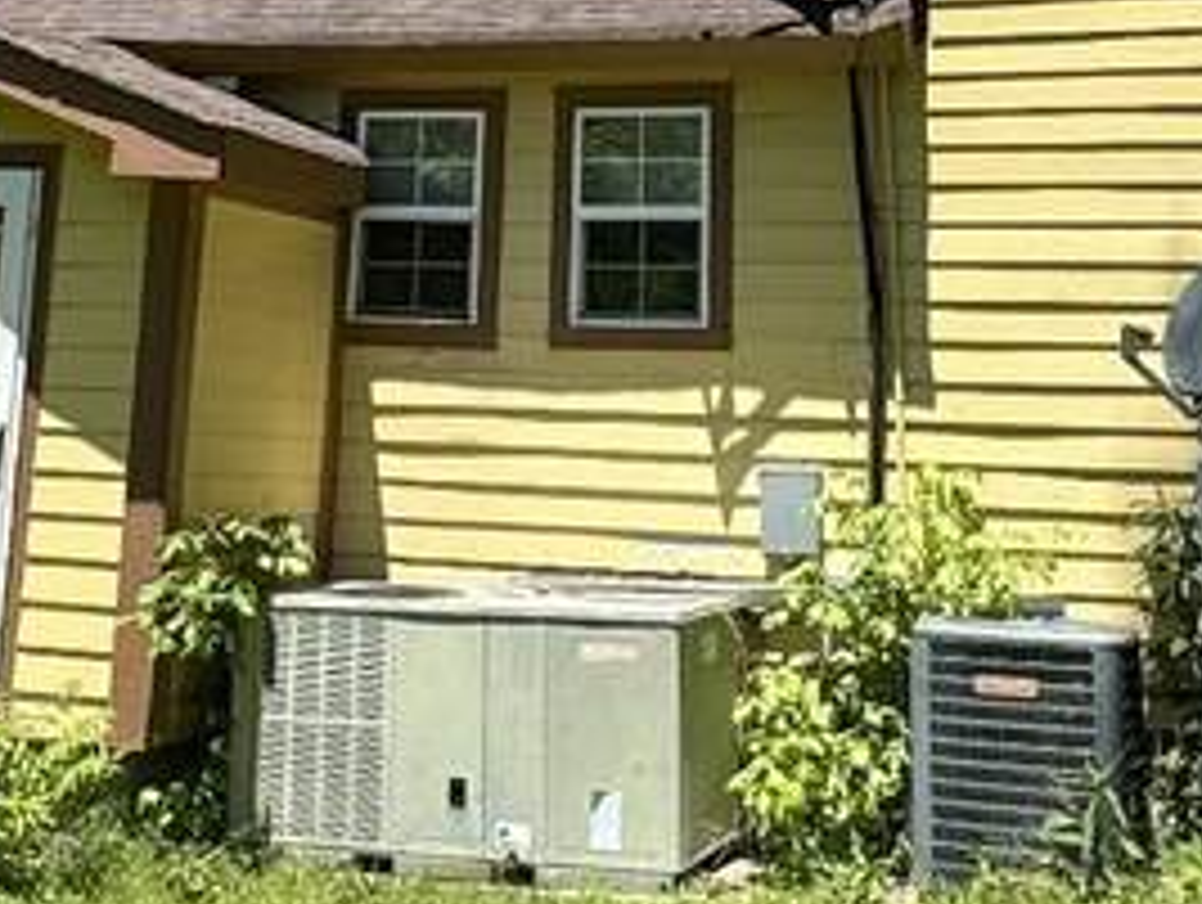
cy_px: -283
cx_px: 513
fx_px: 2330
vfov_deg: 20.1
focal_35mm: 67
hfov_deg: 28.9
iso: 40
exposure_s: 1/1370
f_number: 2.2
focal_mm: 2.22
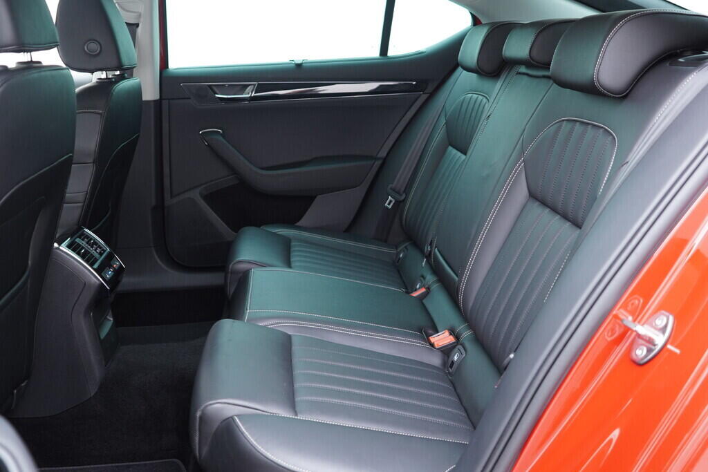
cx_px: 354
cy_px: 236
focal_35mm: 36
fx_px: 708
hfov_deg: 53.1
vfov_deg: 36.9
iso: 640
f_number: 2.8
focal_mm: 24
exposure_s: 1/40
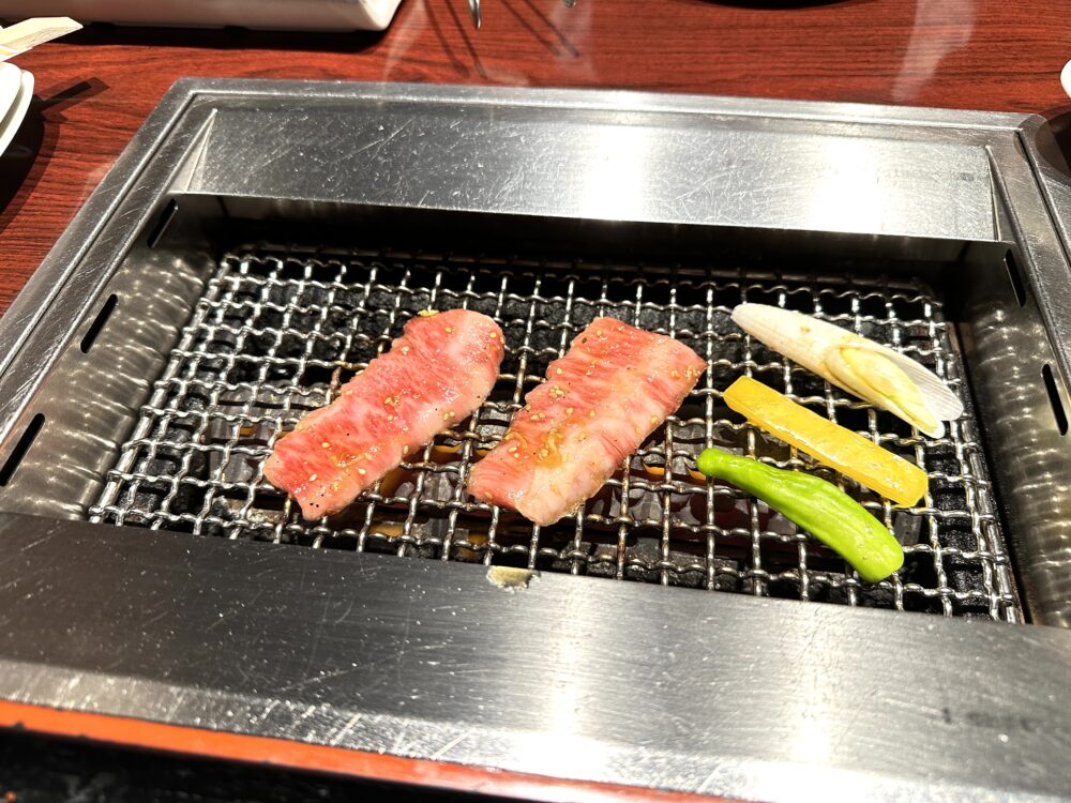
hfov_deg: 71.6
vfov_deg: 56.8
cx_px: 536
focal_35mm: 24
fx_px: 743
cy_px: 402
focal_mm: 6.86
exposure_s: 1/89
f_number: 1.78
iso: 250
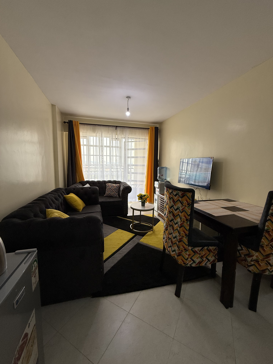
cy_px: 182
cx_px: 136
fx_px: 147
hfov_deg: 85.7
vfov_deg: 102.1
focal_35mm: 14
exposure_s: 1/99
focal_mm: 2.22
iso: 100
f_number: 2.2
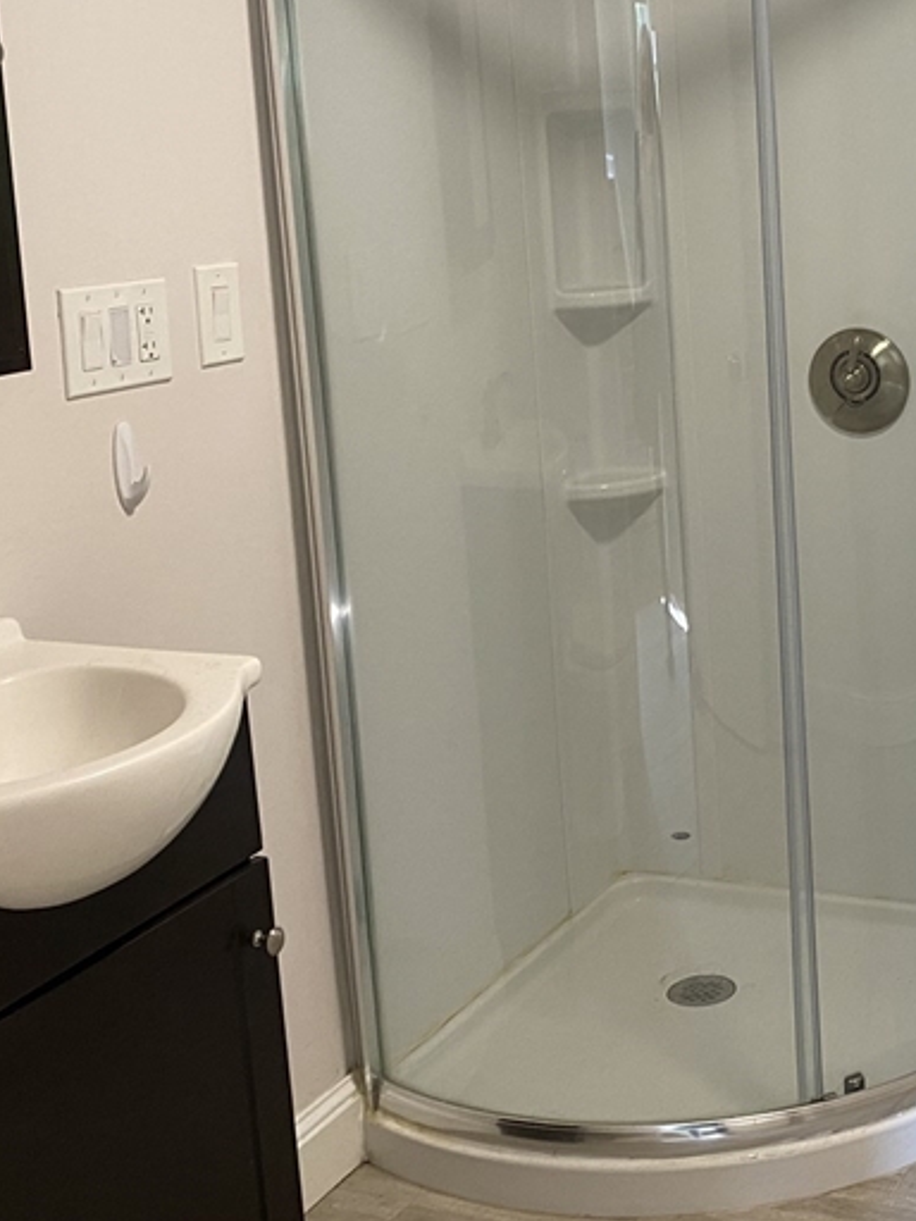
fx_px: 1835
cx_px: 847
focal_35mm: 52
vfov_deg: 36.4
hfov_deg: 26.9
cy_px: 396
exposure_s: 1/60
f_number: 1.8
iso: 125
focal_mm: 4.25
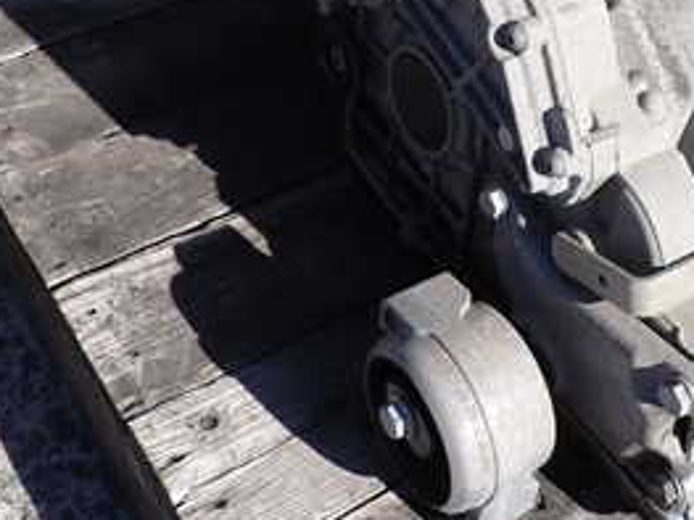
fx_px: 1142
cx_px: 441
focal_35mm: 57
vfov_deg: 25.0
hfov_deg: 33.6
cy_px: 69
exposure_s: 1/800
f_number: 2.8
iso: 100
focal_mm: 4.5
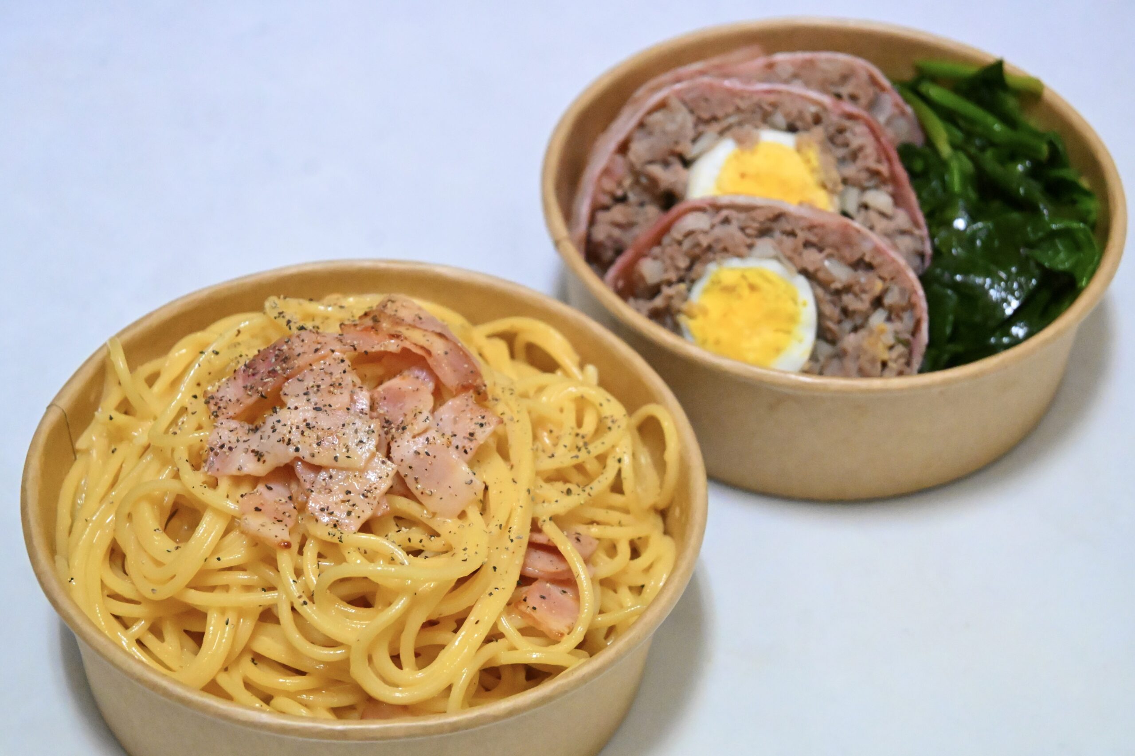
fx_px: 2365
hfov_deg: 27.0
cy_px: 378
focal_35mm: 75
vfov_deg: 18.2
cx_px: 568
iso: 12800
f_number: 6.3
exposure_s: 1/125
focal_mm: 50
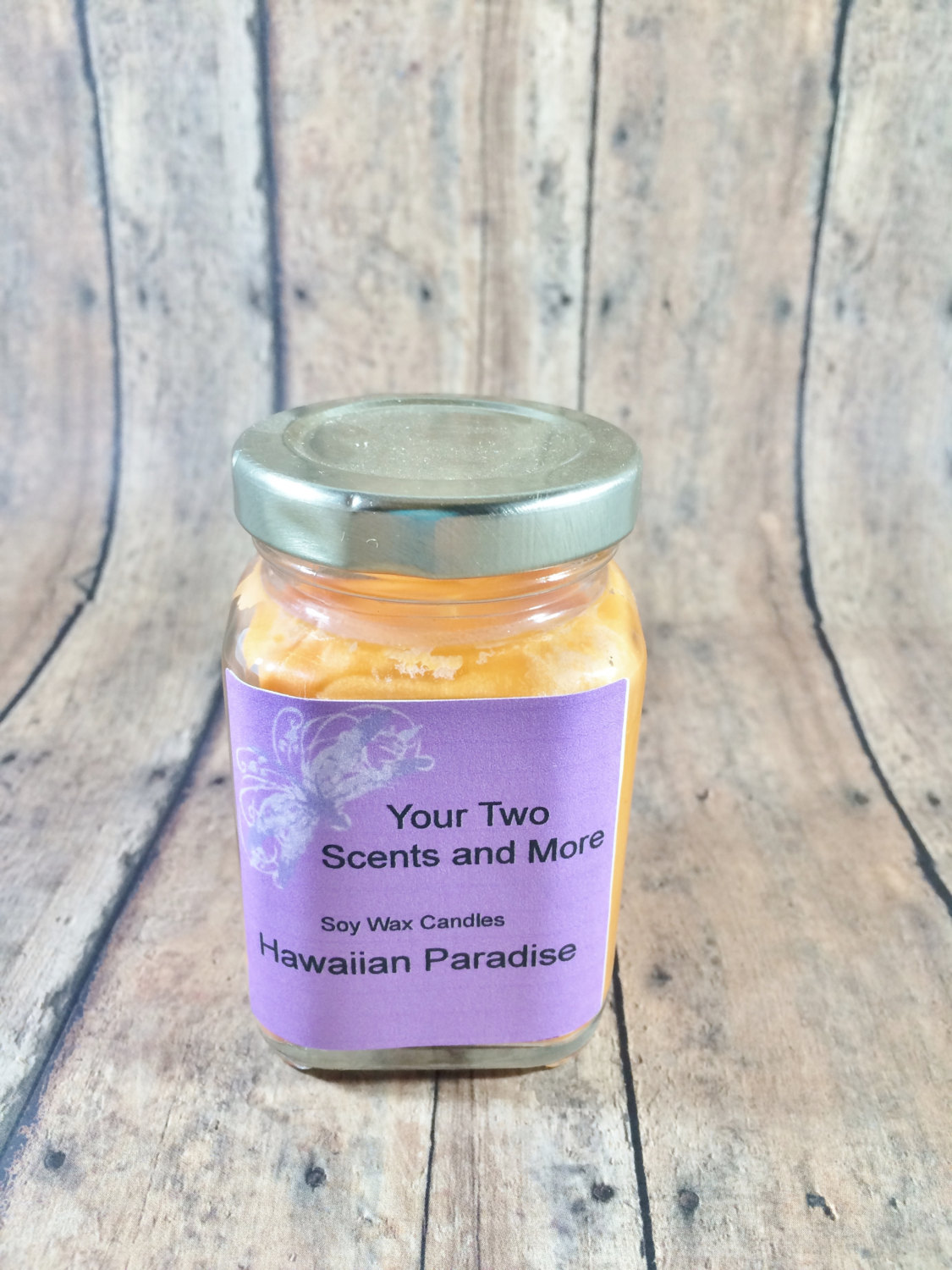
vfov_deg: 61.7
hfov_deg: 48.2
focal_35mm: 29
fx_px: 1063
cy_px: 635
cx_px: 476
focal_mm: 4.15
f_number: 2.2
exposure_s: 1/40
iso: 40
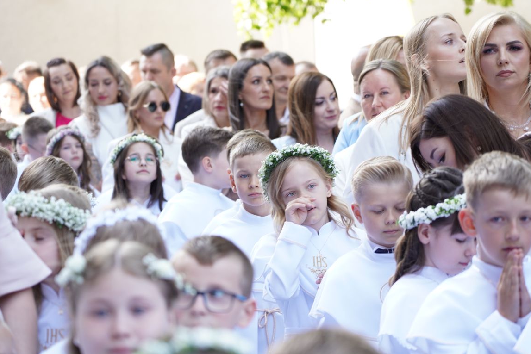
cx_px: 296
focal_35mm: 119
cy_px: 167
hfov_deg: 17.2
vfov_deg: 11.5
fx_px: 1755
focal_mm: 105
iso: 250
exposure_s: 1/100
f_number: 4
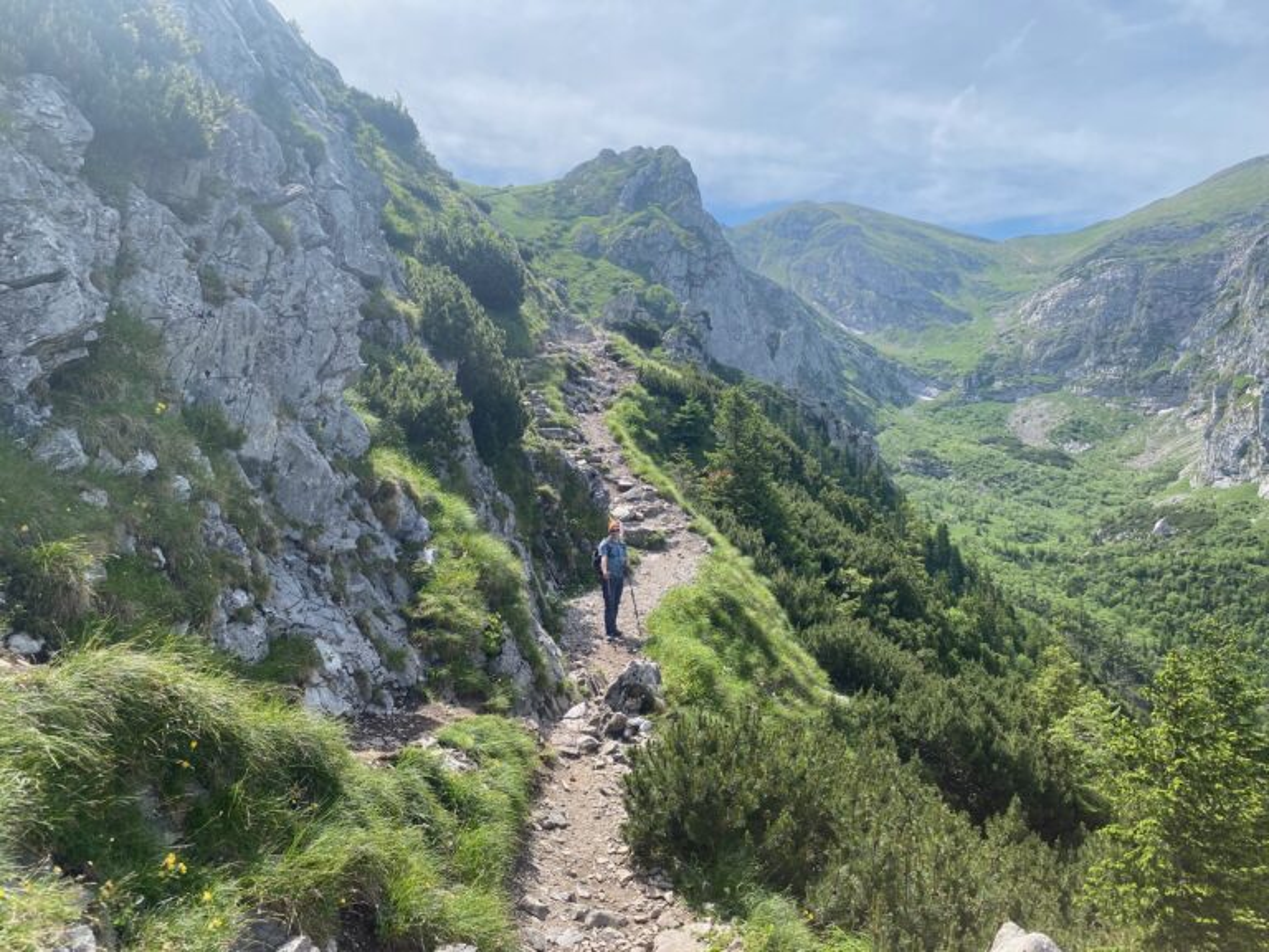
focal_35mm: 26
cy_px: 476
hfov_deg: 67.3
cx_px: 634
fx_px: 953
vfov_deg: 53.1
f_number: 1.8
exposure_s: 1/1678
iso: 32
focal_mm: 4.25
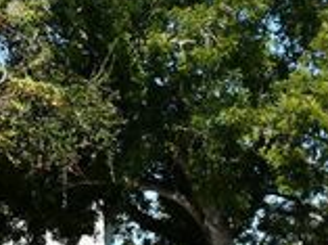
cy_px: 253
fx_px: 1635
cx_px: -209
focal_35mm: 173
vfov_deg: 8.5
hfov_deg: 10.9
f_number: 8
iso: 100
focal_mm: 22
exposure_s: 1/250
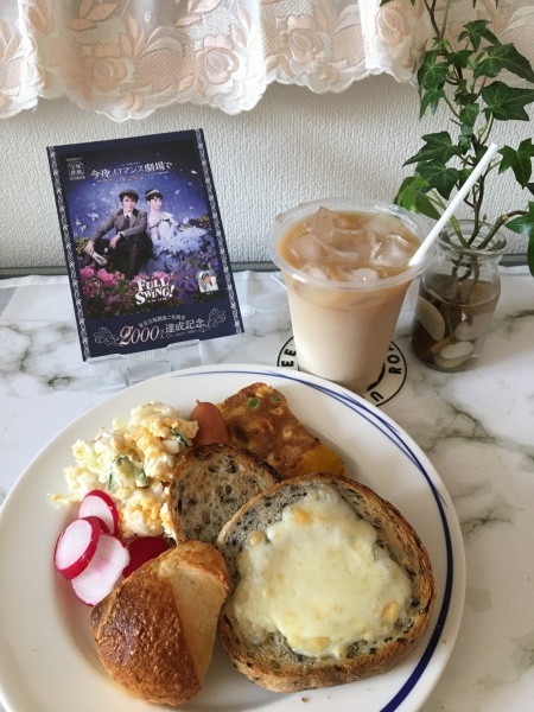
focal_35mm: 29
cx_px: 267
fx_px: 596
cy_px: 356
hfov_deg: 48.2
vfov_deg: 61.7
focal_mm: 4.15
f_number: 2.2
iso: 125
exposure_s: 1/30
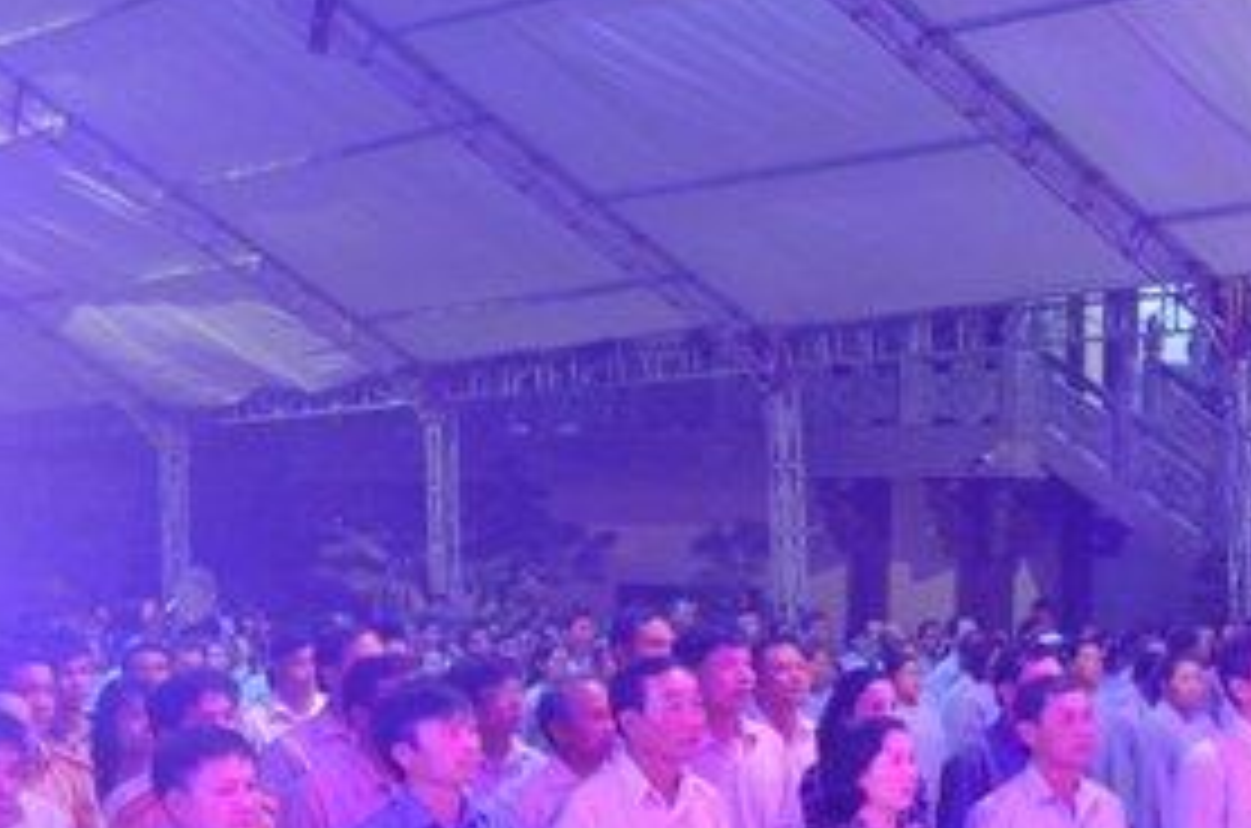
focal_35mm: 93
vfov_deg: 14.6
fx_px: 3230
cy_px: 540
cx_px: 990
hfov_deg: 21.7
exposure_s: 1/25
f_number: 4
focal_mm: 27
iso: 2000
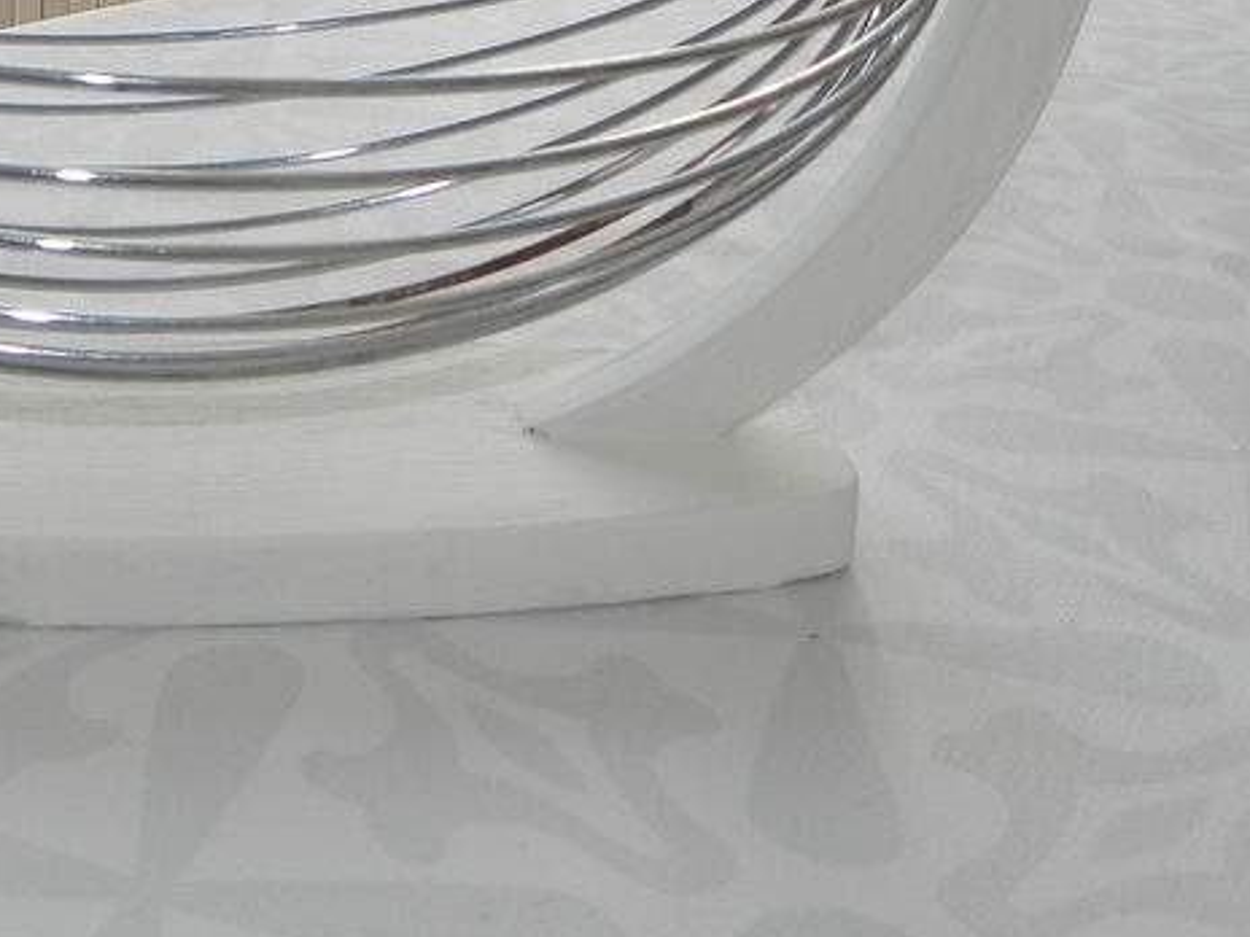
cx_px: 226
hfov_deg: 33.2
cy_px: 59
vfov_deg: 25.2
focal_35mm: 56
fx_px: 2022
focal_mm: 4.6
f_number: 3.5
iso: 160
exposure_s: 1/100
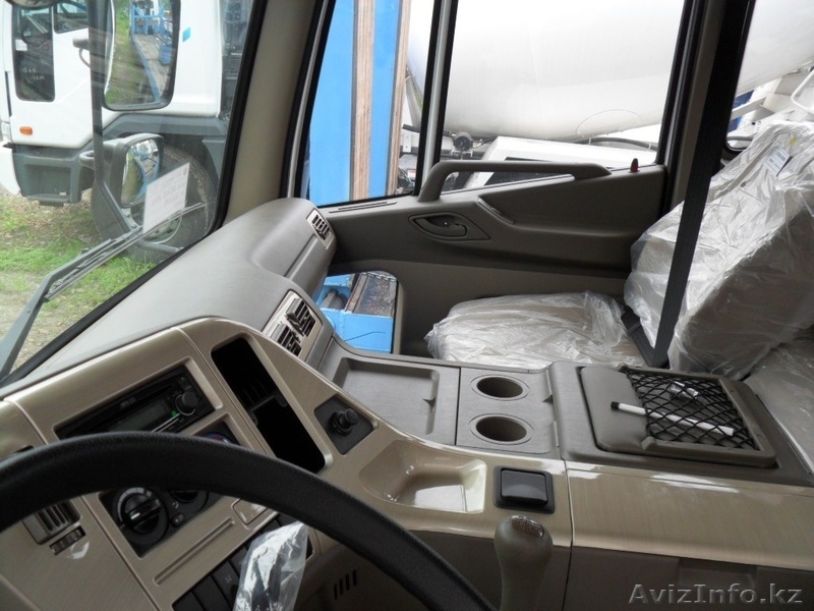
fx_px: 823
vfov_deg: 40.7
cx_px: 407
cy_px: 306
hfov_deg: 52.6
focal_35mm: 35
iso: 80
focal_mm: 6.3
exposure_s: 1/180
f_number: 3
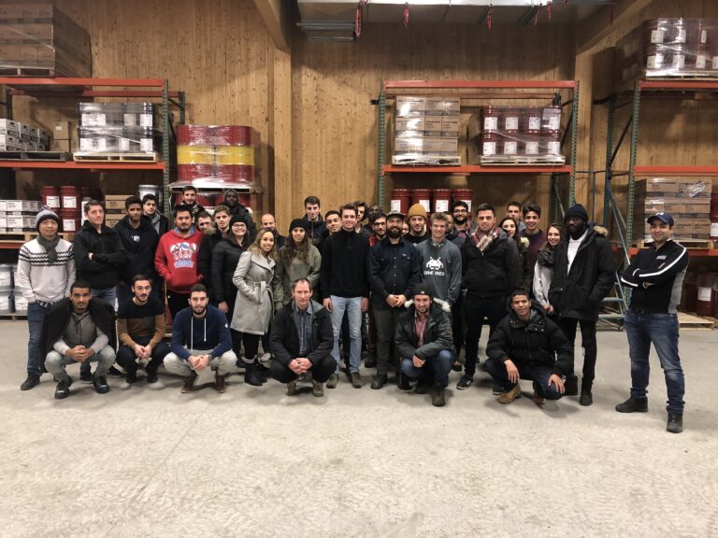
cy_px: 269
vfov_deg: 49.7
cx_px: 359
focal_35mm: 28
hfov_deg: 63.4
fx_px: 581
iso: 64
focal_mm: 3.99
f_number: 1.8
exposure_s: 1/15
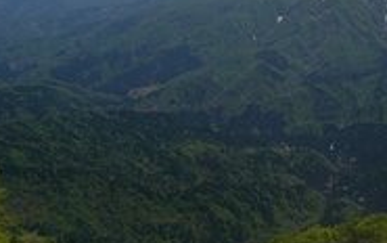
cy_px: 170
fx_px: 845
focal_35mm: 80
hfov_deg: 25.1
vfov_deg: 16.3
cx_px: 341
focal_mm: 5.8
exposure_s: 1/400
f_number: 8
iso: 50
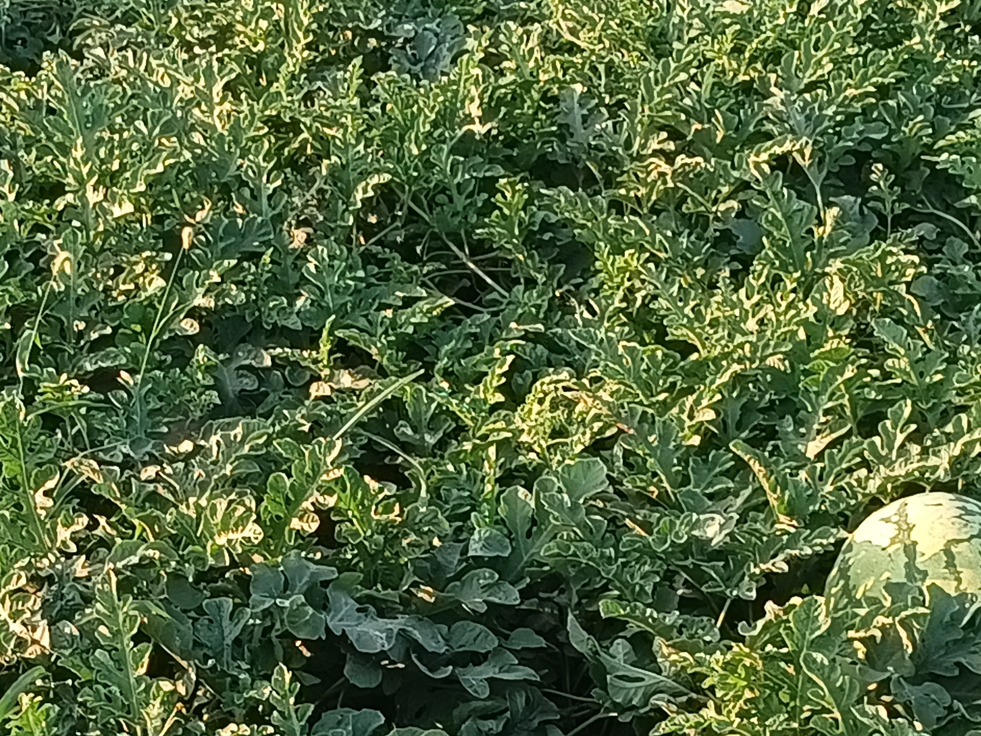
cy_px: 717
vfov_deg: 15.3
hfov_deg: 20.6
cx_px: 301
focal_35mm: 95
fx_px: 2692
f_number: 1.9
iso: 113
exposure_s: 1/100
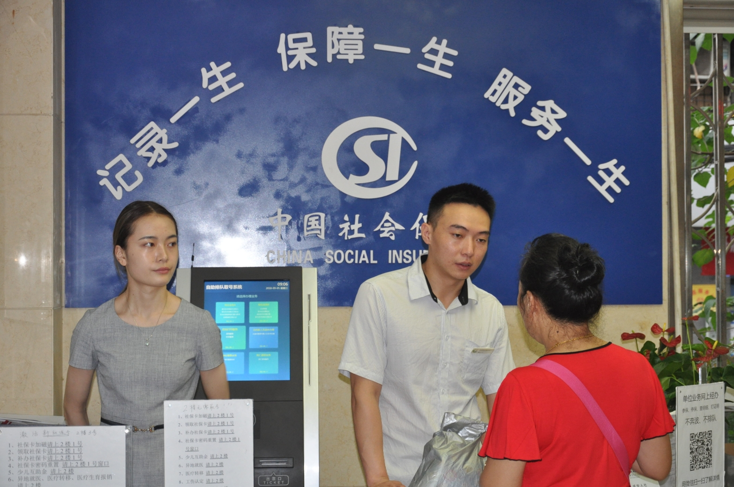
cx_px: 367
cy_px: 244
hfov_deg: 29.9
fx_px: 1375
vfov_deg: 20.1
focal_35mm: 68
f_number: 4.8
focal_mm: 45
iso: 800
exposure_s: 1/60
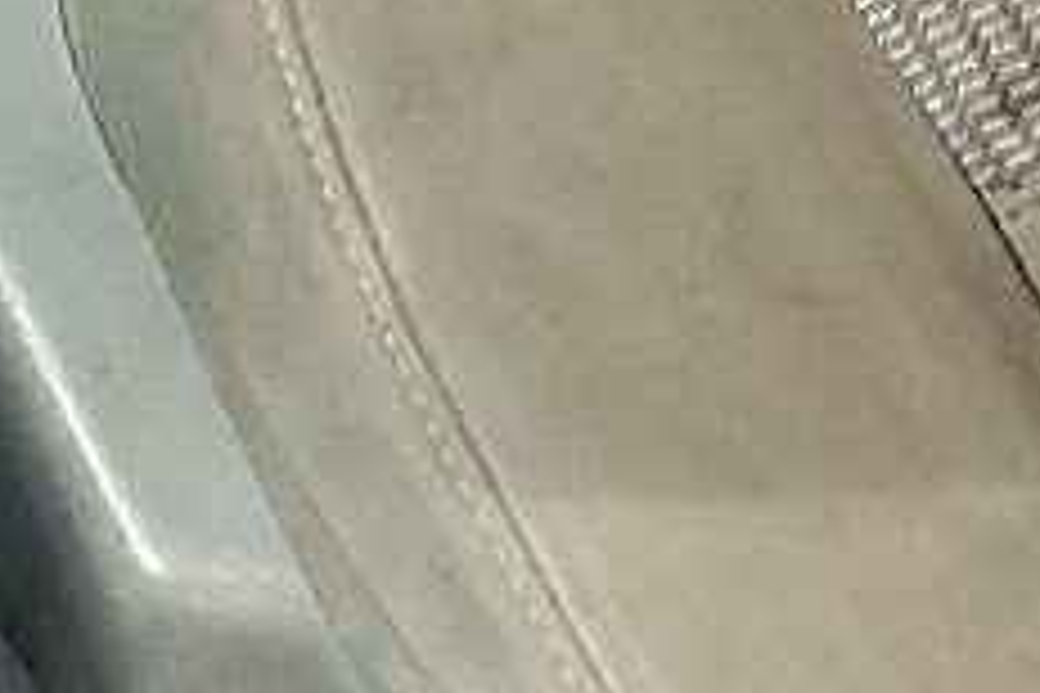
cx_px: 1040
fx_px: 5402
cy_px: -1282
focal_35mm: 187
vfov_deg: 6.7
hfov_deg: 10.9
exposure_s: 1/20
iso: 282
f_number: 1.5
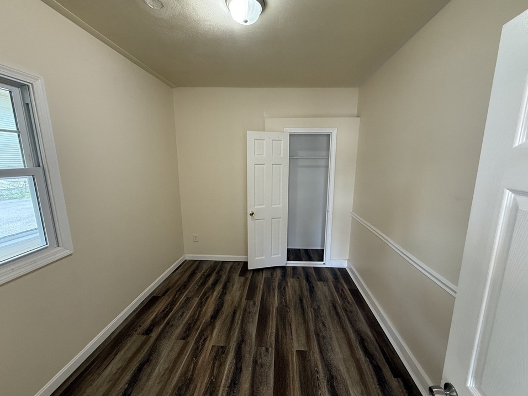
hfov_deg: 98.1
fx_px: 229
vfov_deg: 81.7
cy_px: 203
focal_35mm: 15
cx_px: 271
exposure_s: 1/60
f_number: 2.2
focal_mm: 2.22
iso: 320
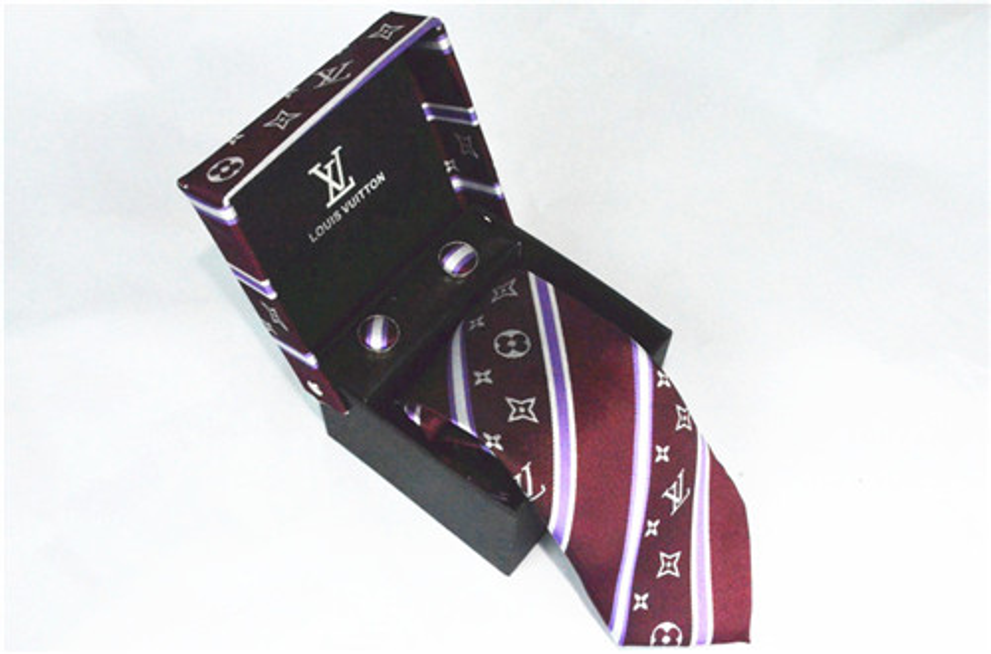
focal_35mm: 39
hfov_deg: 49.7
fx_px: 1070
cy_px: 327
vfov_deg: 34.0
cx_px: 496
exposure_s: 1/250
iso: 6400
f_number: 22
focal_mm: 26
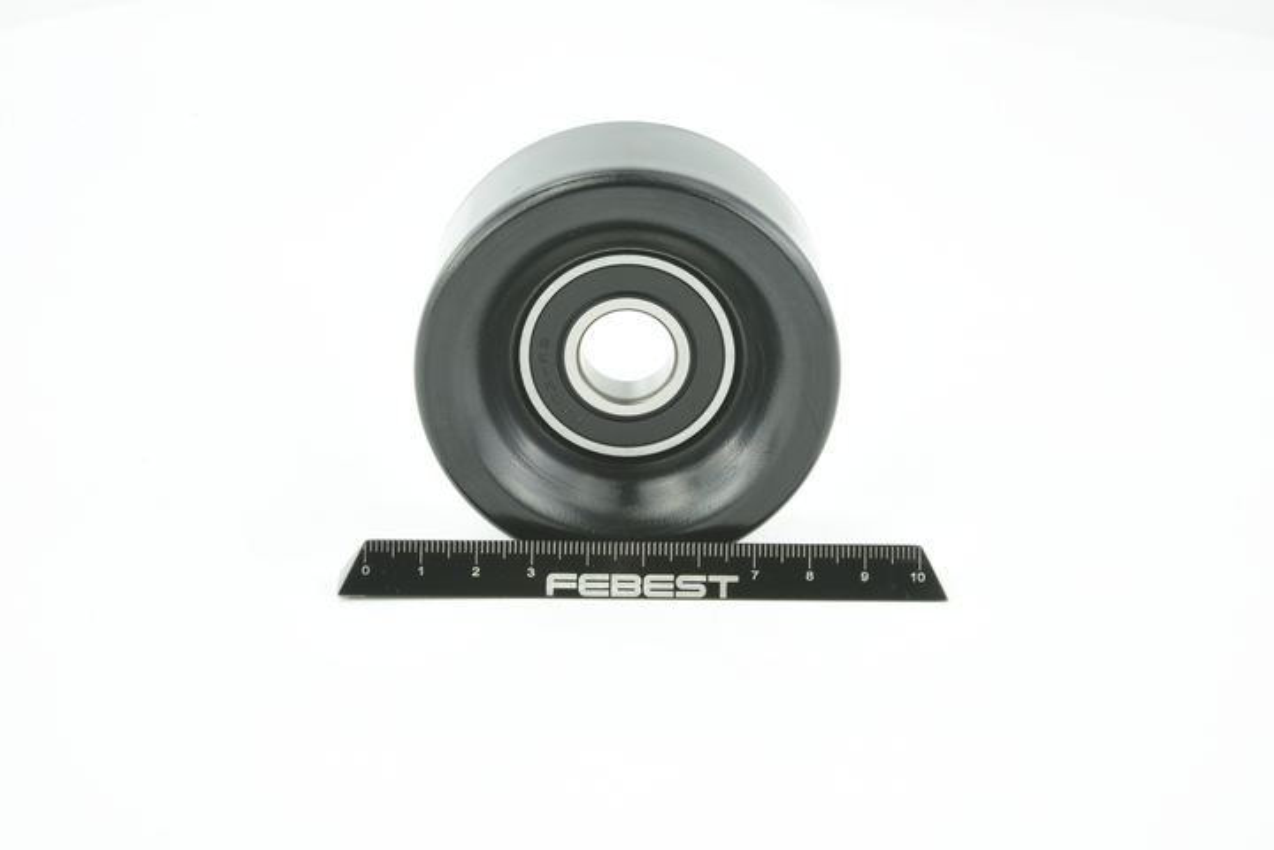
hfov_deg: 33.4
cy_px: 425
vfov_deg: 22.6
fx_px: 2123
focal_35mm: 60
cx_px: 637
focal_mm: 60
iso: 64
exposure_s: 1/2
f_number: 29
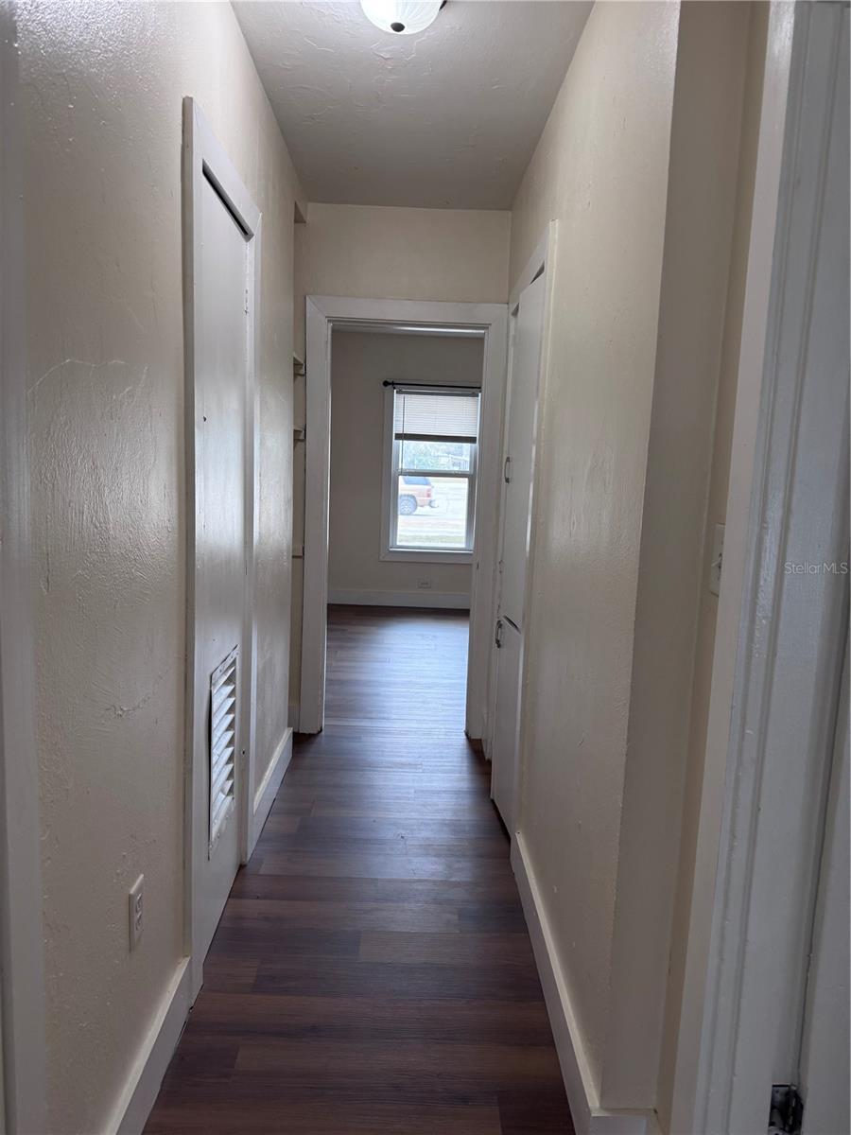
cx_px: 426
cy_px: 568
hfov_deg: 56.8
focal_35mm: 24
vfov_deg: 71.6
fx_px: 787
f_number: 1.78
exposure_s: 1/60
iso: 125
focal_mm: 6.76
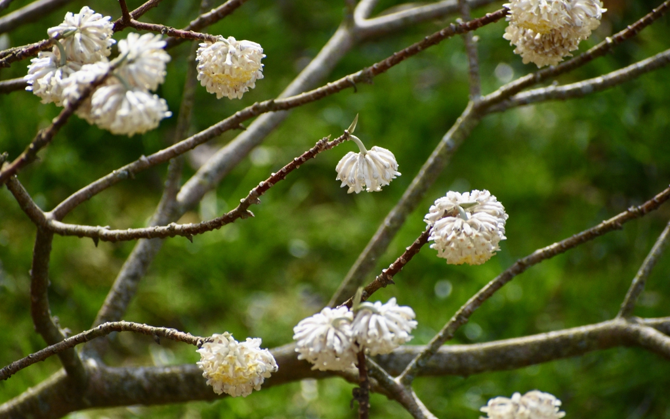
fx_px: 8399
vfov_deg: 2.9
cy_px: 222
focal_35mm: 460
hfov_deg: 4.6
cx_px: 335
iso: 800
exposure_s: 1/1600
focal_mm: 300
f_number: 6.3
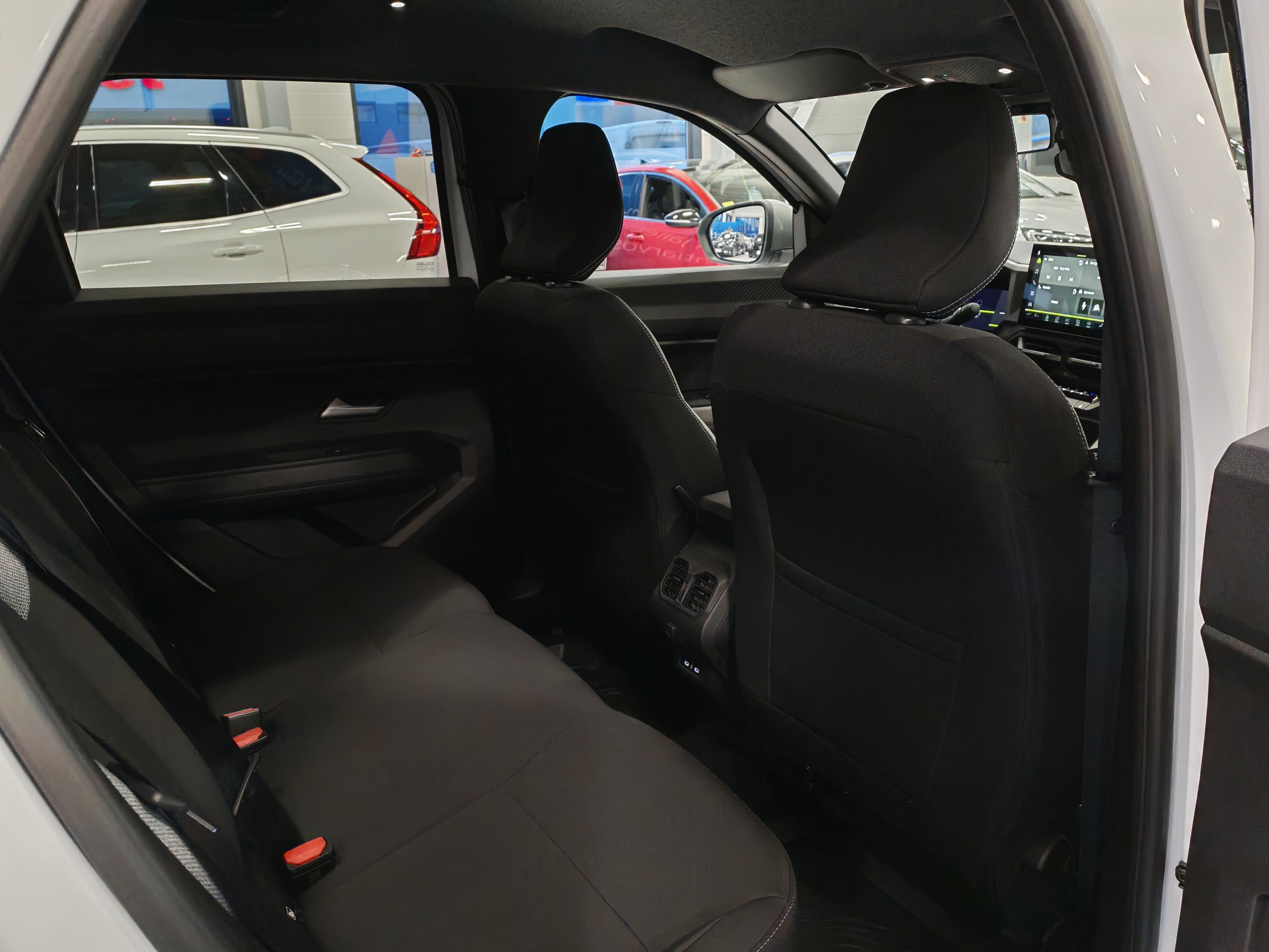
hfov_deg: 61.7
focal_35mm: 29
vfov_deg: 48.2
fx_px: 1063
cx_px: 634
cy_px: 476
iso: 1356
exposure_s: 1/100
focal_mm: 6.12
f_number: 1.9
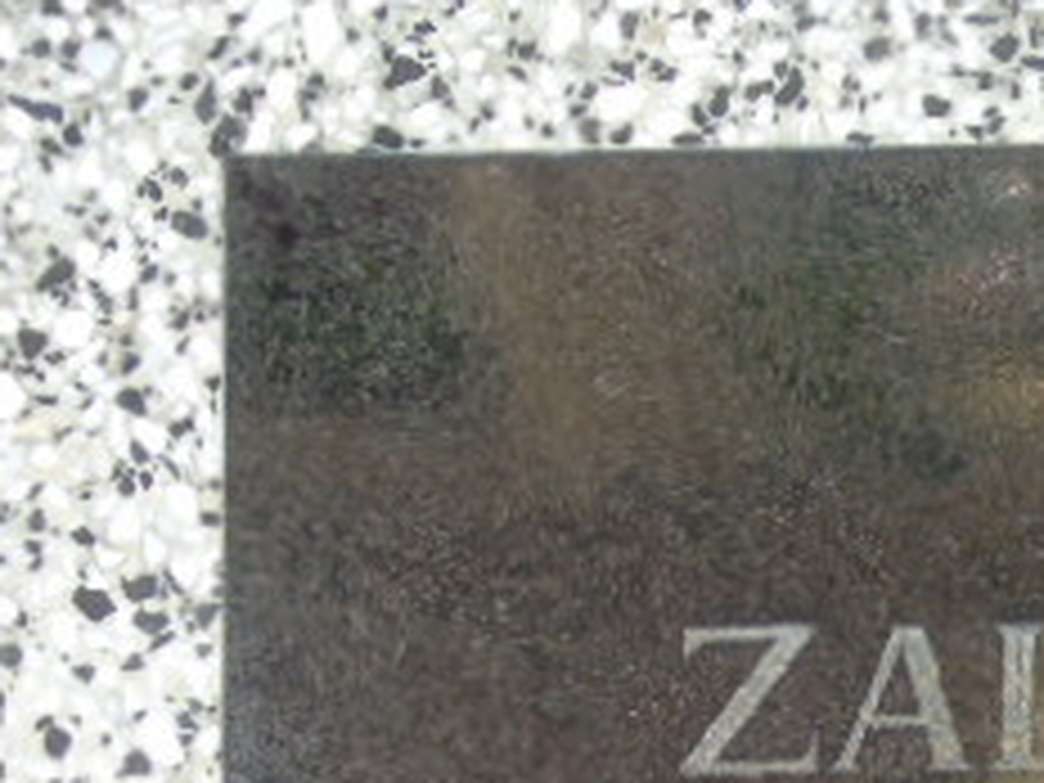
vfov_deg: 3.3
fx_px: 13481
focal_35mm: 447
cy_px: 1030
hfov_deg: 4.4
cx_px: 1314
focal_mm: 29
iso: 320
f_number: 4.9
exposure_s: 1/125
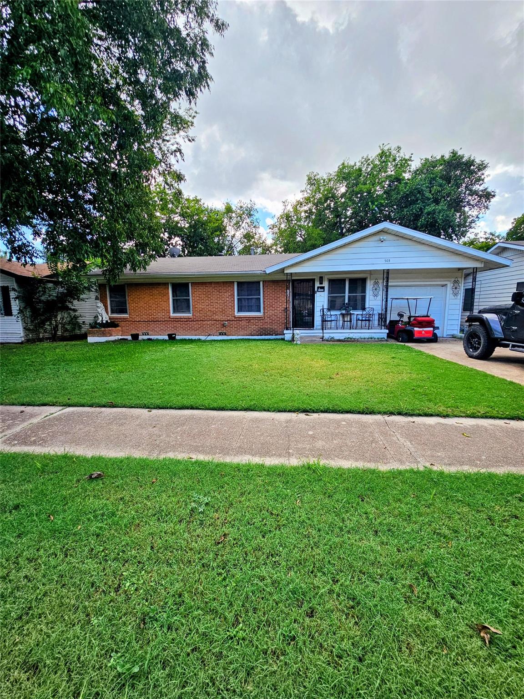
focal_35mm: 13
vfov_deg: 106.2
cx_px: 262
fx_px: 262
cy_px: 350
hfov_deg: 89.9
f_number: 2.2
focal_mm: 2.2
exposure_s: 1/777
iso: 50
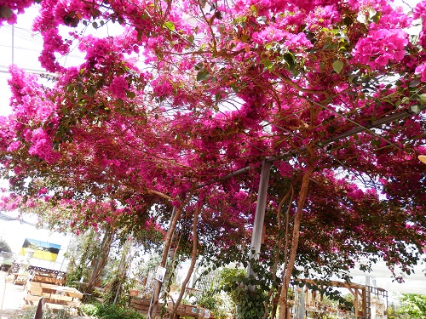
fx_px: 308
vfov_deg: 54.9
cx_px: 213
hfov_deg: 69.4
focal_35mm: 25
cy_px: 160
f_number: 3
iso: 80
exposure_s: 1/160
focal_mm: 4.5
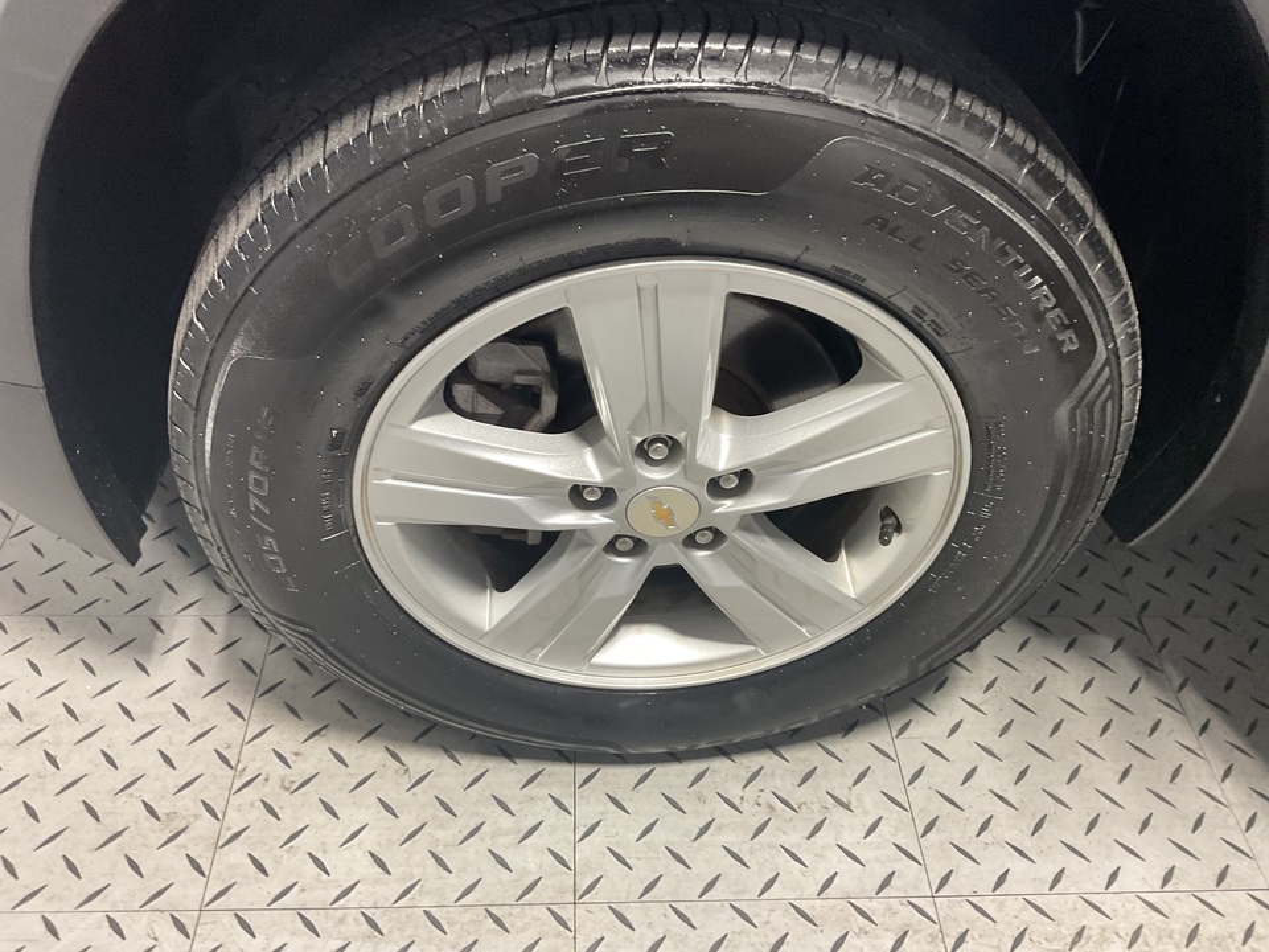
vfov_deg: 48.2
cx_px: 634
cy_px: 476
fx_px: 1063
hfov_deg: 61.7
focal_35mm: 29
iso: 80
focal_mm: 3
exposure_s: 1/60
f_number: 1.8
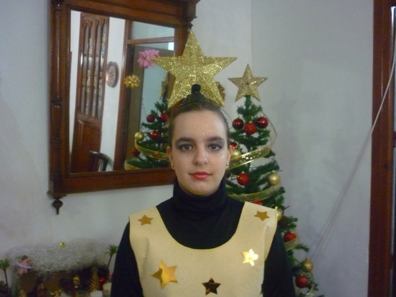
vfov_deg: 42.9
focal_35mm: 33
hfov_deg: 55.4
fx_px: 378
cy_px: 148
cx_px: 198
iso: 800
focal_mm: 5.5
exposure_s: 1/13
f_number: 2.8
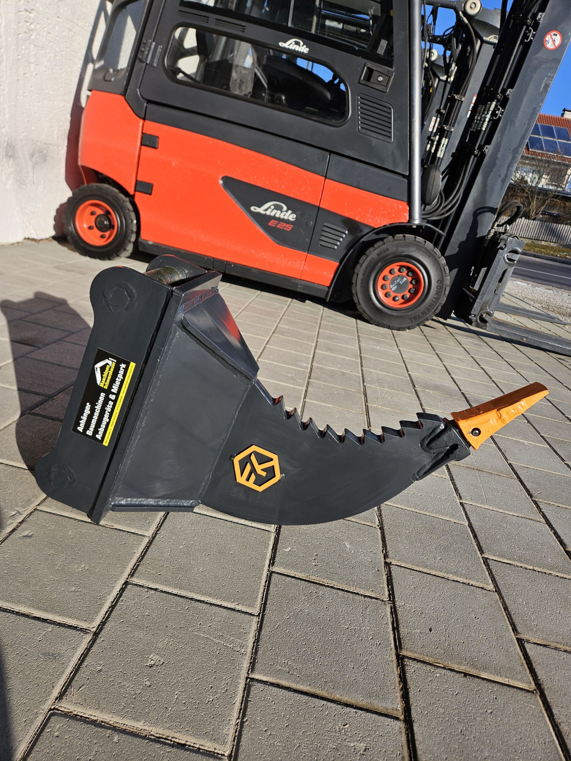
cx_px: 286
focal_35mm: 23
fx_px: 506
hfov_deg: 58.9
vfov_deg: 73.9
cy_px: 380
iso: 25
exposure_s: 1/1505
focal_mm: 5.4
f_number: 1.8
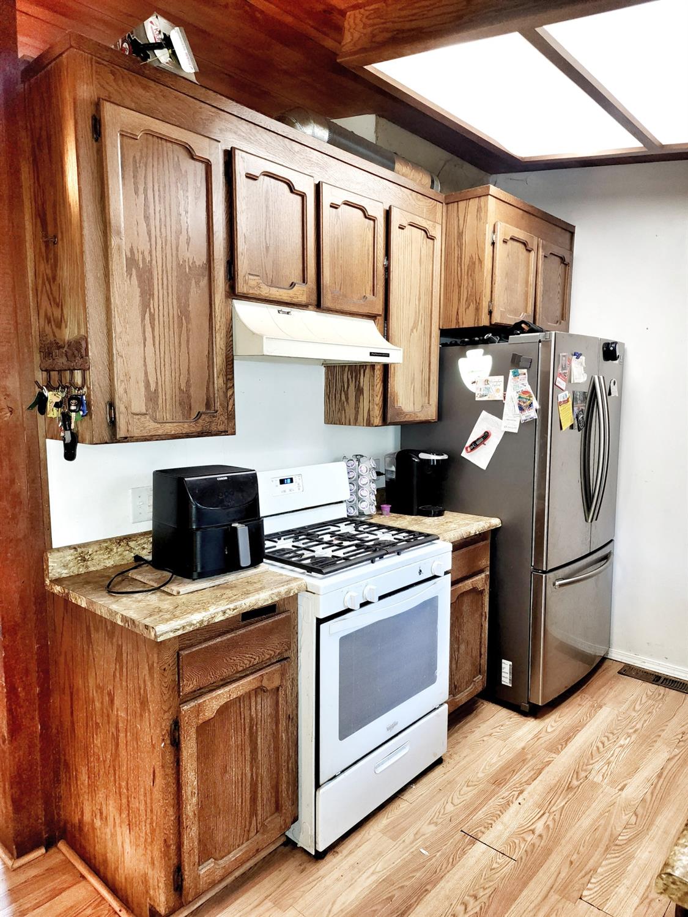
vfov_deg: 73.9
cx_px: 344
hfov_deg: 58.9
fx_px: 610
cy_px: 458
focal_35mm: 23
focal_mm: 6.4
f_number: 1.8
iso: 160
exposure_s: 1/17
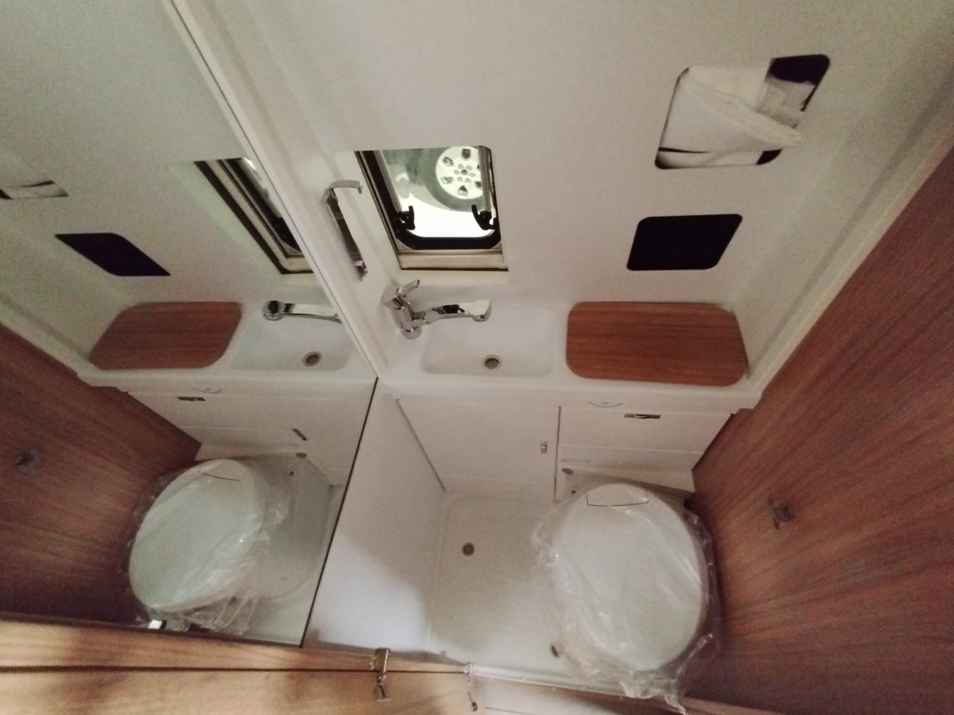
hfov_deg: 94.5
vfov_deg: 78.1
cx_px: 477
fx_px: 441
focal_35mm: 16
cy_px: 358
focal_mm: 1.65
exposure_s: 1/16.7
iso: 2300
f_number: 2.2
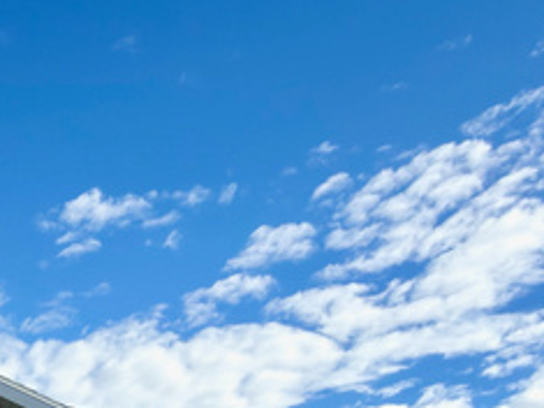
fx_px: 958
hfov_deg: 27.4
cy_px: 665
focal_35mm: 61
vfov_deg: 19.7
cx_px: -127
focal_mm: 2.22
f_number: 2.2
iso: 20
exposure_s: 1/1094
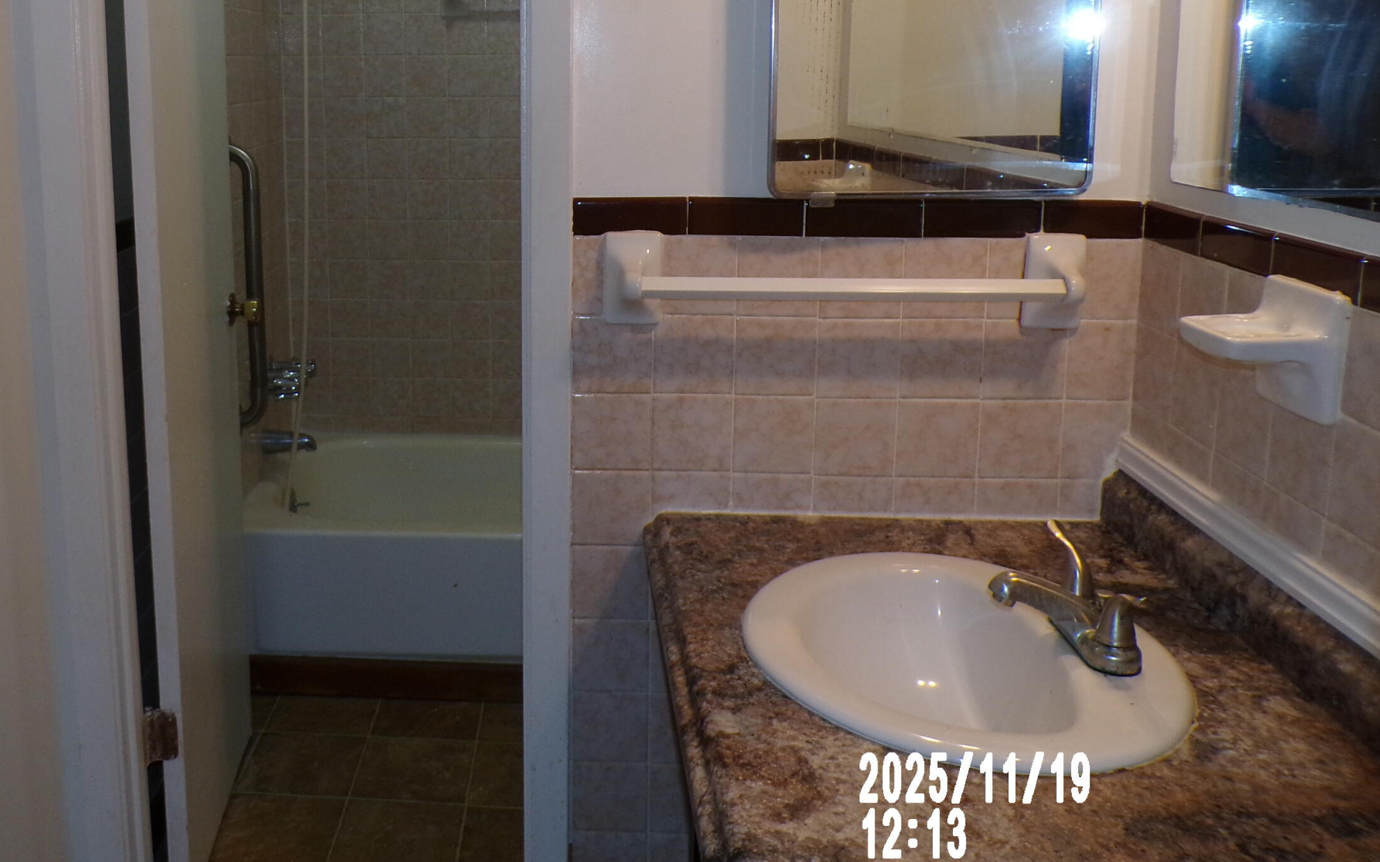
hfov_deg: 54.1
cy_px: 252
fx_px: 1316
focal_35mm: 35
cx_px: 451
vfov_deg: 35.7
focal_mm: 4.3
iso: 200
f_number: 3
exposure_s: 1/60
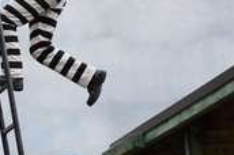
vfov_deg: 5.0
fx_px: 1791
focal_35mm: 276
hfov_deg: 7.5
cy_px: 26
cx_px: 20
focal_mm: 38.37
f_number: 5
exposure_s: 1/1250
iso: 400
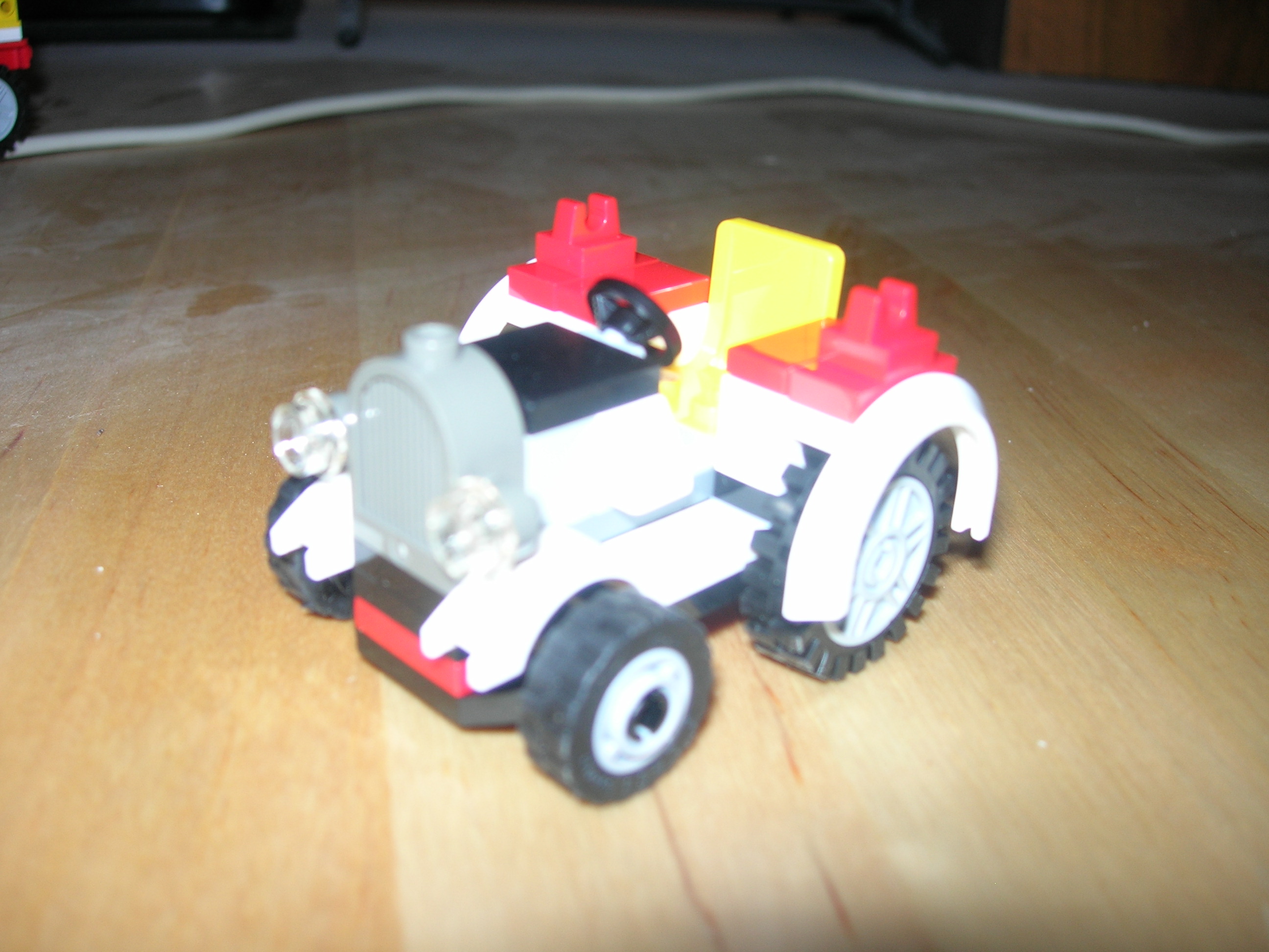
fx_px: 1393
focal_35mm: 38
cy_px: 476
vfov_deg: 37.7
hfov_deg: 49.0
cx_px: 634
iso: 64
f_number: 2.8
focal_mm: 7.8
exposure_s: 1/60.1
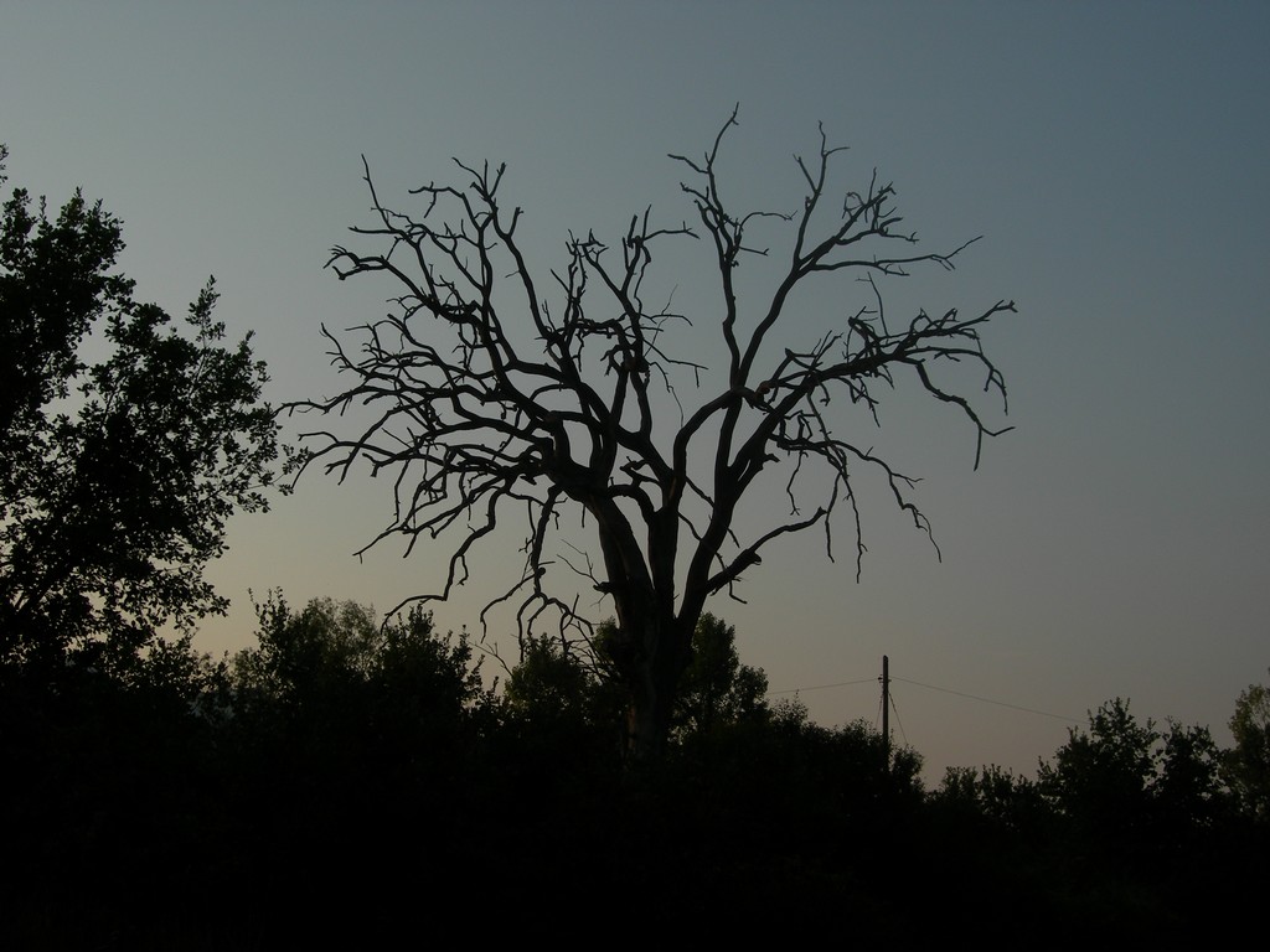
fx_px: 1871
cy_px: 476
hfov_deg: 37.5
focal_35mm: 51
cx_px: 635
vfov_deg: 28.6
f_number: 5.4
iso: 50
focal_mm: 10.6
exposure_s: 1/694
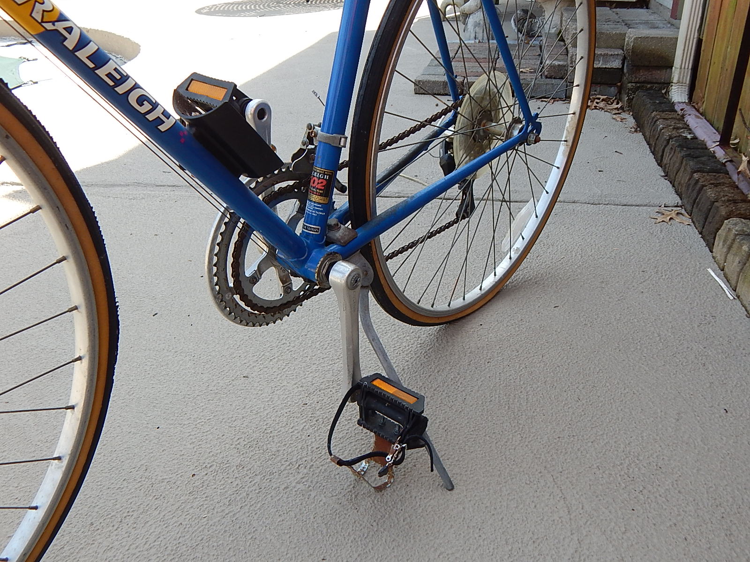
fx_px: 672
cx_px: 375
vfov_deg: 45.4
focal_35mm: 31
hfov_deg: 58.4
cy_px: 281
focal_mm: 5.6
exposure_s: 1/250
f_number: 3.2
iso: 160
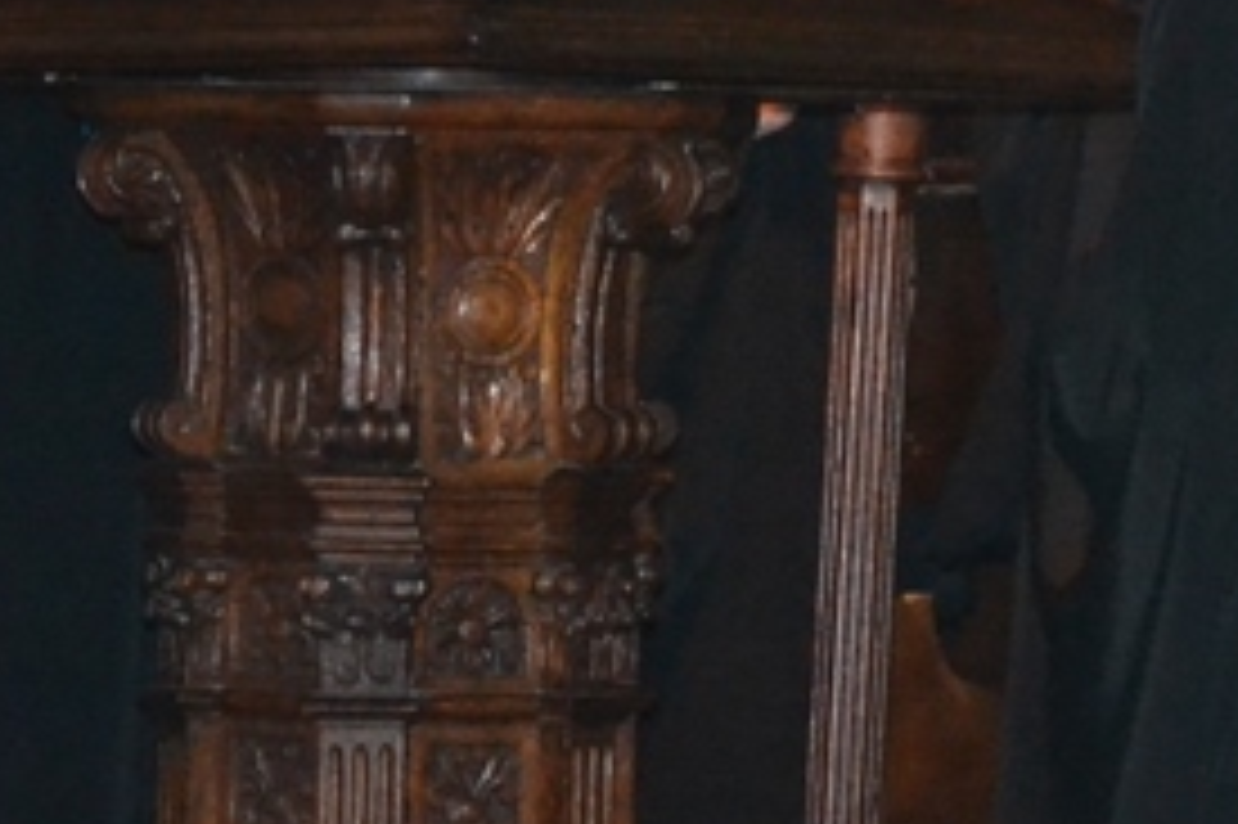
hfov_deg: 5.6
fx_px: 12544
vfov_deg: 3.8
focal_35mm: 365
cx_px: 1306
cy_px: -117
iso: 3200
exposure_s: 1/60
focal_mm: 58
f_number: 5
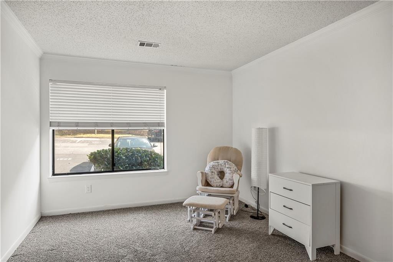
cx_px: 196
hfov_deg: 79.9
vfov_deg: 58.3
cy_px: 131
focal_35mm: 22
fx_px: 235
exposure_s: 1/3
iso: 400
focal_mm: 21.5
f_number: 8
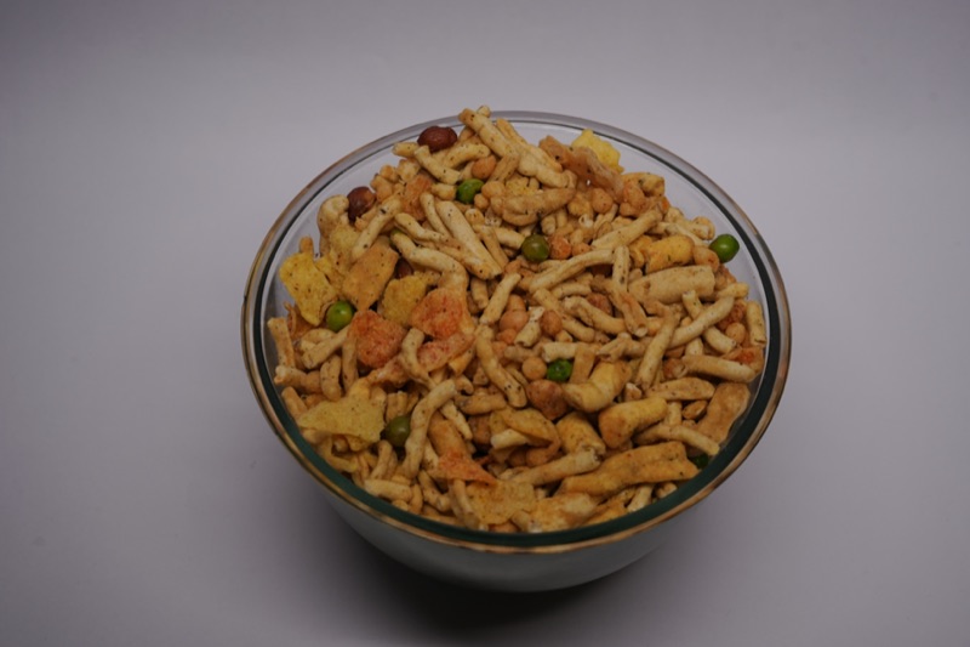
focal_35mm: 55
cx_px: 485
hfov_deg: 36.3
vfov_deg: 24.6
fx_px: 1482
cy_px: 324
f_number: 7.1
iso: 400
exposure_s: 1/250
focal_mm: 55
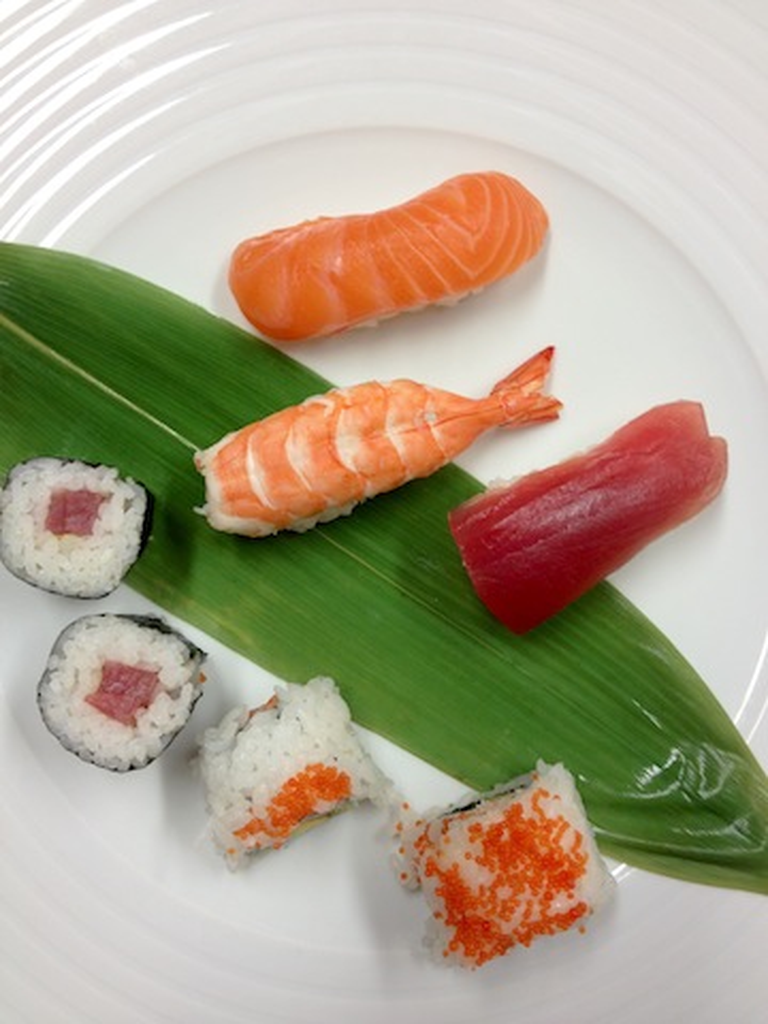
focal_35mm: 35
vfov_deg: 52.6
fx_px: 1035
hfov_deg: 40.7
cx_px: 384
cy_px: 512
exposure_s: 1/20
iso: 50
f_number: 2.4
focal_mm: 4.28
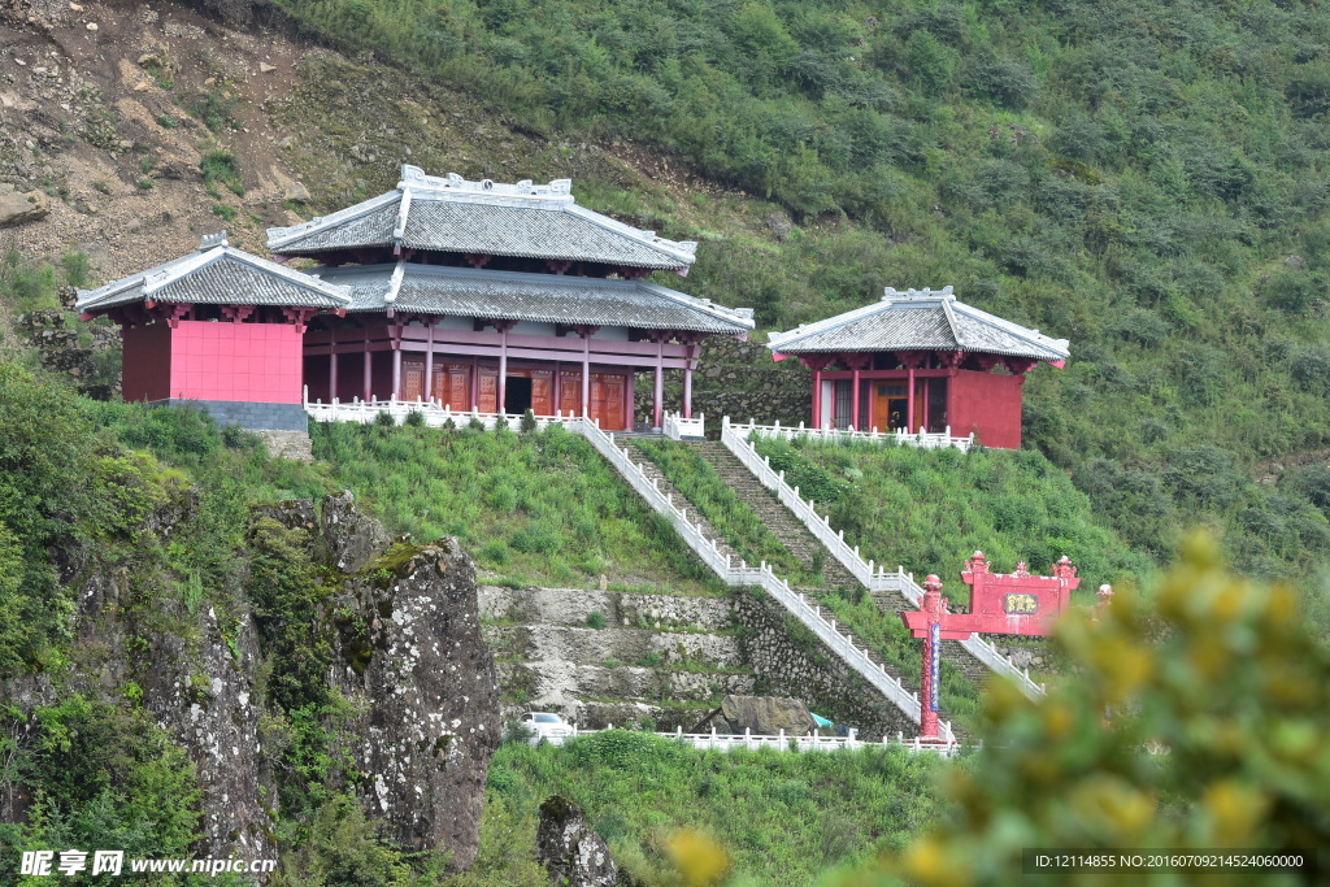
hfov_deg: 8.3
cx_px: 665
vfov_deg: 5.6
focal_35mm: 248
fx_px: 9144
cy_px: 444
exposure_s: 1/250
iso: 400
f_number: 8
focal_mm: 165
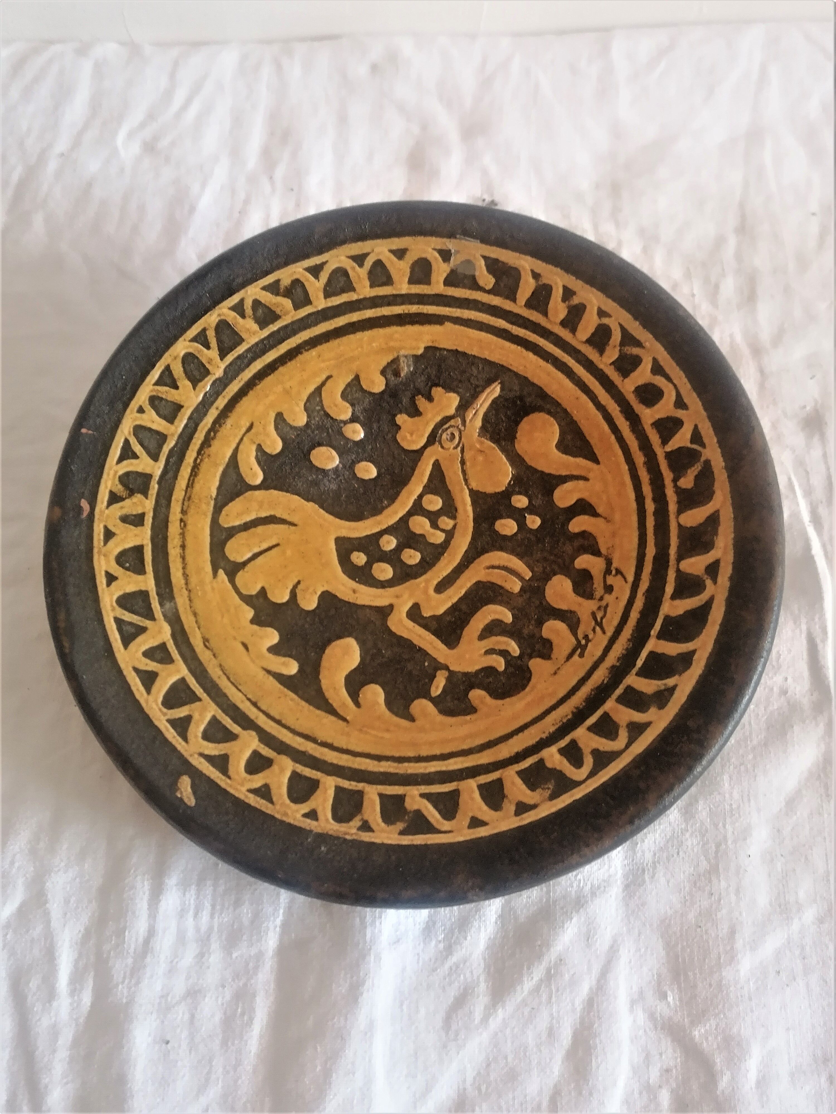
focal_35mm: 34
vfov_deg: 54.0
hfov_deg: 41.8
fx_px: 1095
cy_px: 557
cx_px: 418
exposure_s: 1/25
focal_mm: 5.4
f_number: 1.8
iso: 400
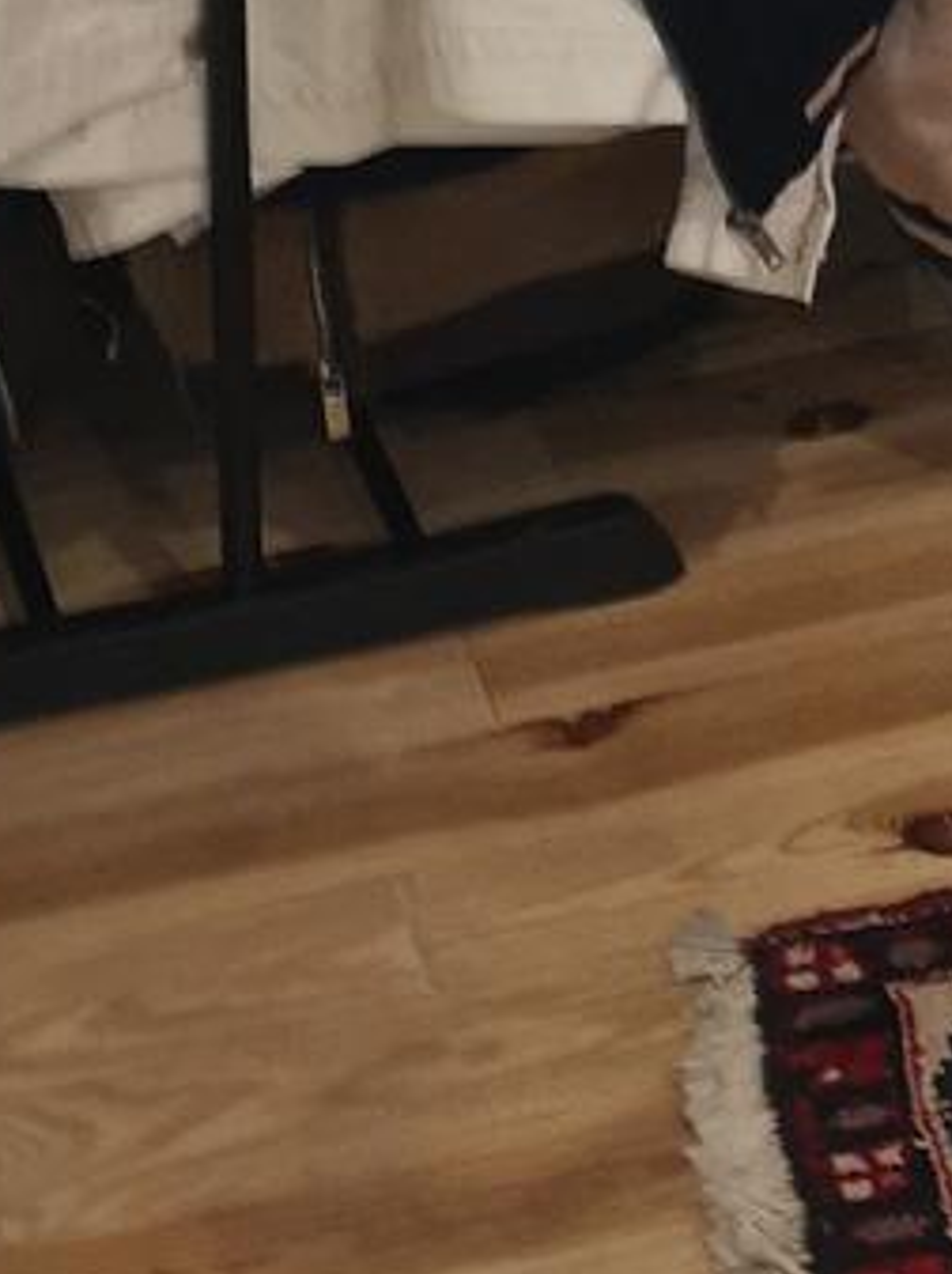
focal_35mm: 154
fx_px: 5658
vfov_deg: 12.6
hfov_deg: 9.5
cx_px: 1216
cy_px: -155
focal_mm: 3.95
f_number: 1.8
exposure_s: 1/50
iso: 160
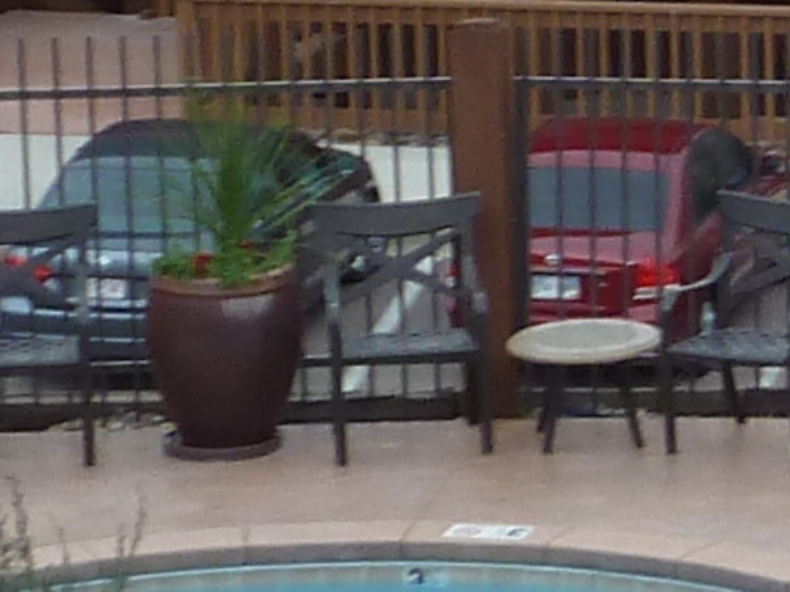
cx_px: 2296
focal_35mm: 381
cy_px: 42
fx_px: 8695
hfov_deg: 5.0
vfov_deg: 3.9
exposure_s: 1/50
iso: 80
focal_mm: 7.9
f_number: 3.8
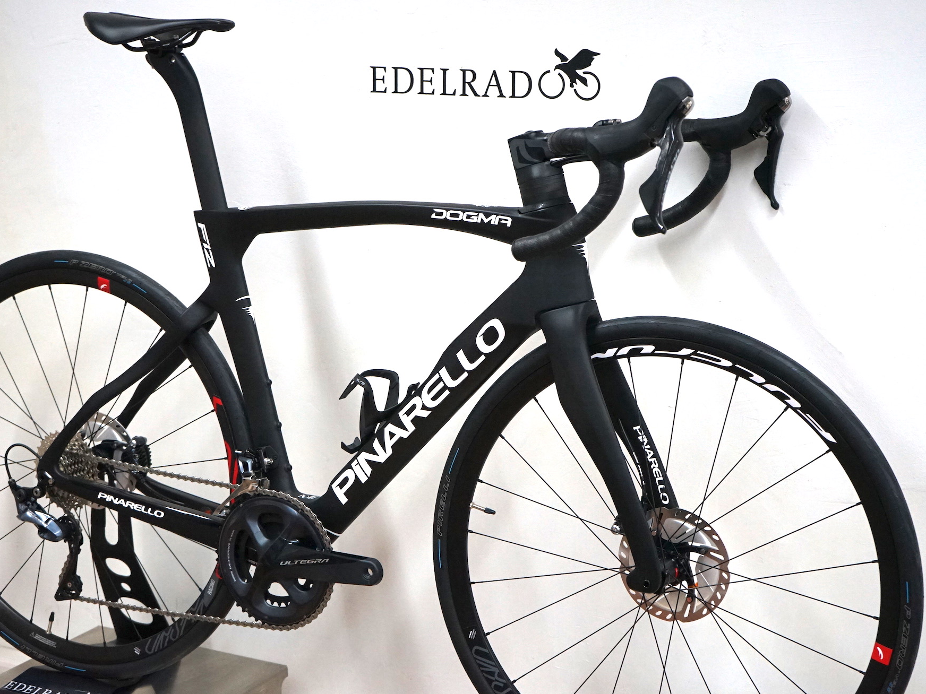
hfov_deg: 29.8
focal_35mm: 65
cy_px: 347
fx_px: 1739
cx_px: 452
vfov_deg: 22.6
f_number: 5
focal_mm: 59
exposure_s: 1/160
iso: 2500
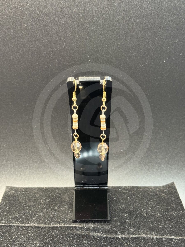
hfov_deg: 30.3
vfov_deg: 39.7
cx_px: 92
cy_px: 124
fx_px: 342
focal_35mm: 48
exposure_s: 1/40
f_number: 1.78
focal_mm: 6.76
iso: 400
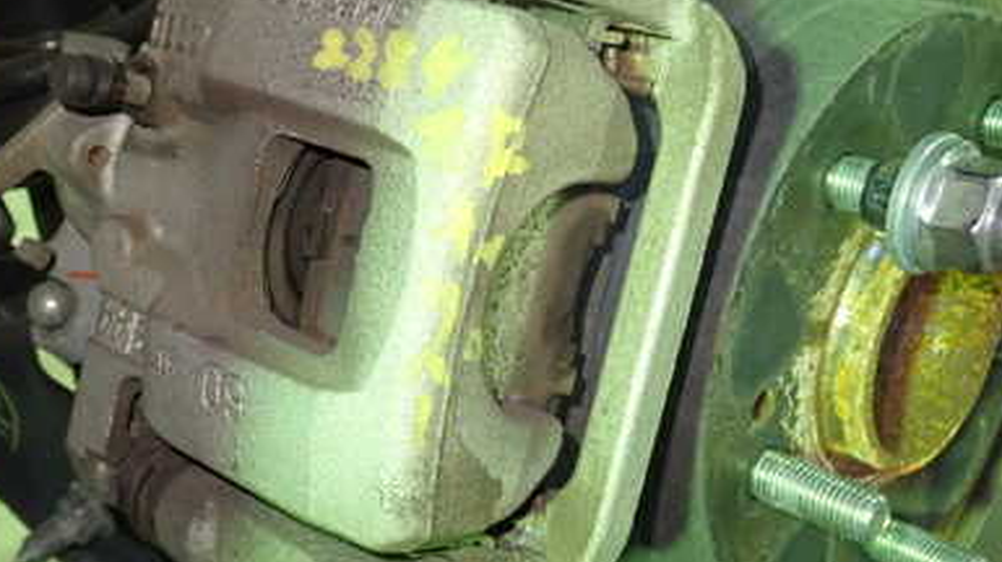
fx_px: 1354
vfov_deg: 23.4
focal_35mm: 51
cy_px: 252
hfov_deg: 40.1
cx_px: 328
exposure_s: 1/30
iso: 800
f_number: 2.3
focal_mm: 5.5
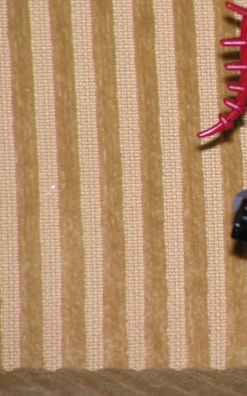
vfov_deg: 3.6
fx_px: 6336
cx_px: 342
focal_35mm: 588
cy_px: 152
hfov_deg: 2.2
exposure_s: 1/320
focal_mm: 48
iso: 200
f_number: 3.2
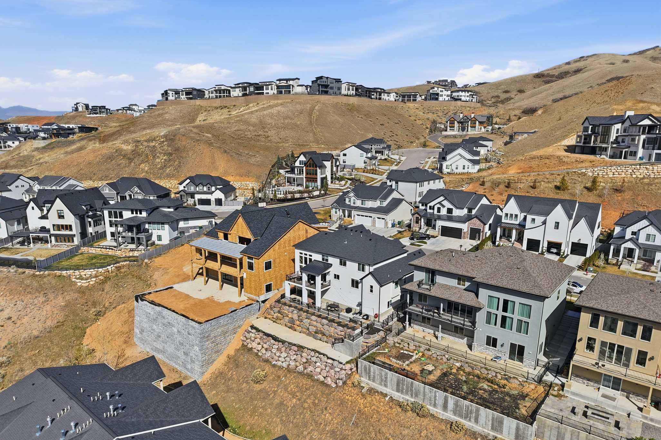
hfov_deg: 71.5
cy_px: 242
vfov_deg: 51.2
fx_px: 459
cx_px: 330
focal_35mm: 25
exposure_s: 1/8000
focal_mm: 8.7
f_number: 1.8
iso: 120
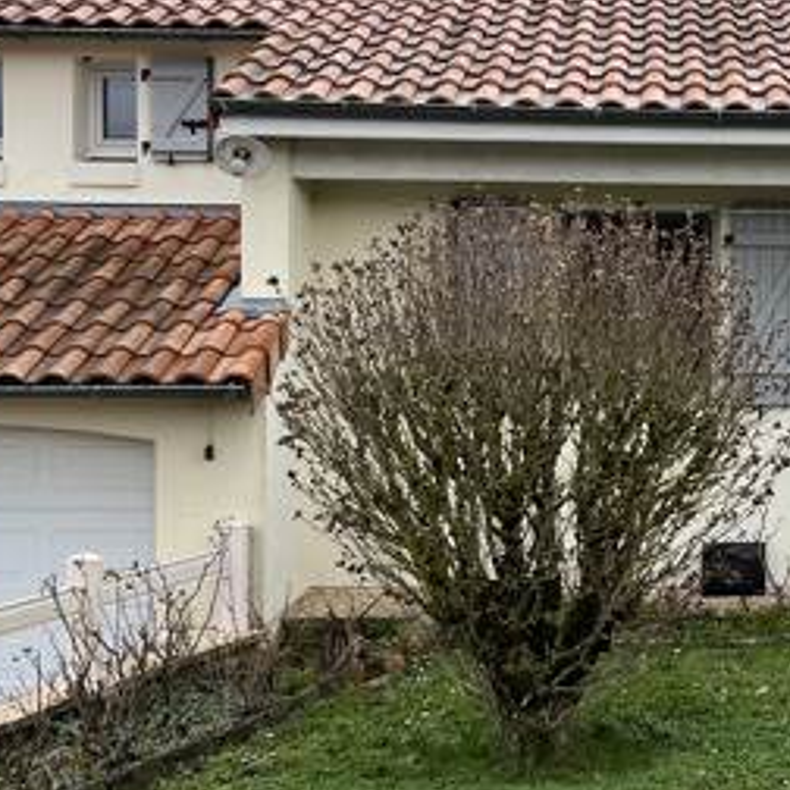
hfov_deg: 22.9
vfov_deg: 23.6
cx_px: 756
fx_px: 1885
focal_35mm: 73
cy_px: 307
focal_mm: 5.1
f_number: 1.6
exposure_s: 1/935
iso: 50
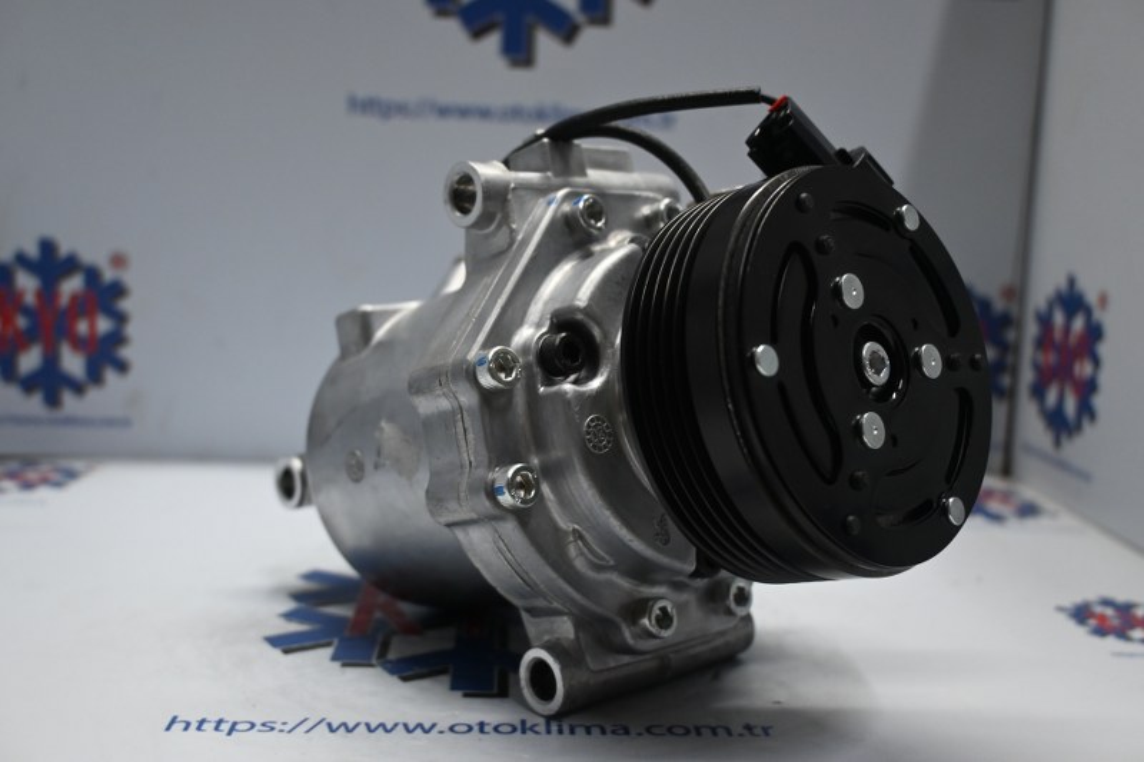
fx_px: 1191
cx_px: 572
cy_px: 381
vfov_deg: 35.5
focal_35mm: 38
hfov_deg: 51.3
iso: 900
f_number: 4.2
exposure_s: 1/125
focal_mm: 25
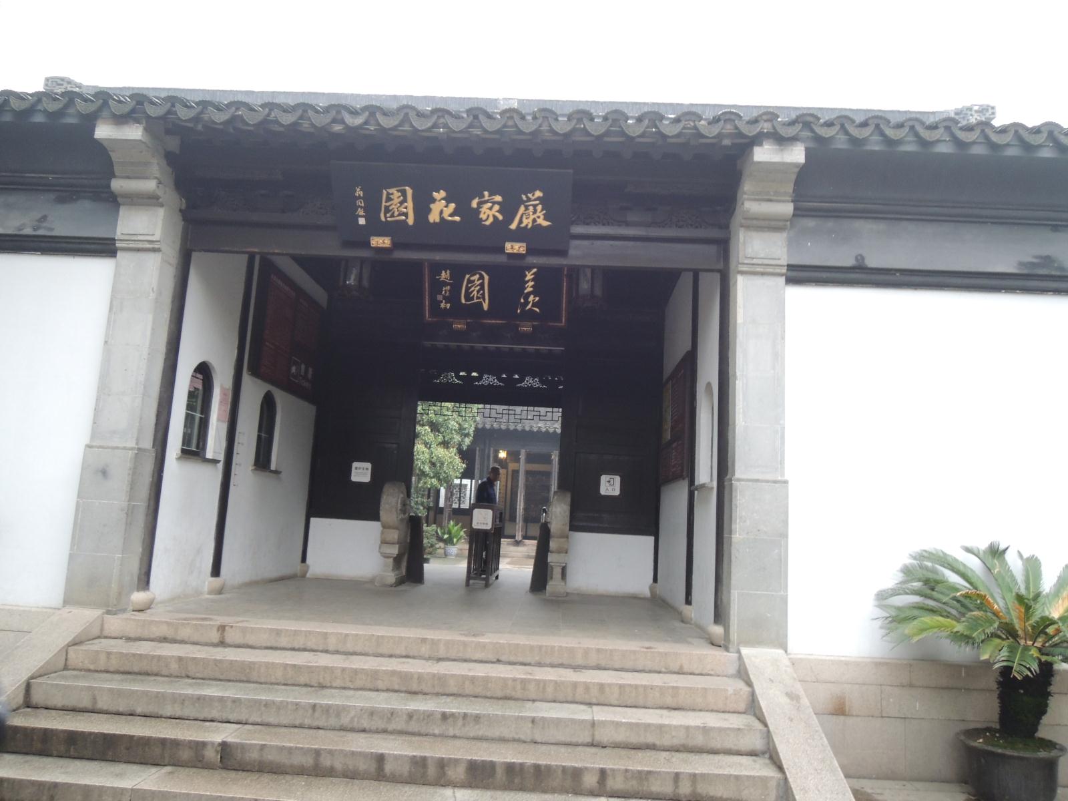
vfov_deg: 56.8
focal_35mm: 24
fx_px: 740
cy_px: 400
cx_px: 534
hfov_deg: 71.6
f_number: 2.8
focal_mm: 4.3
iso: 320
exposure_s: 1/30
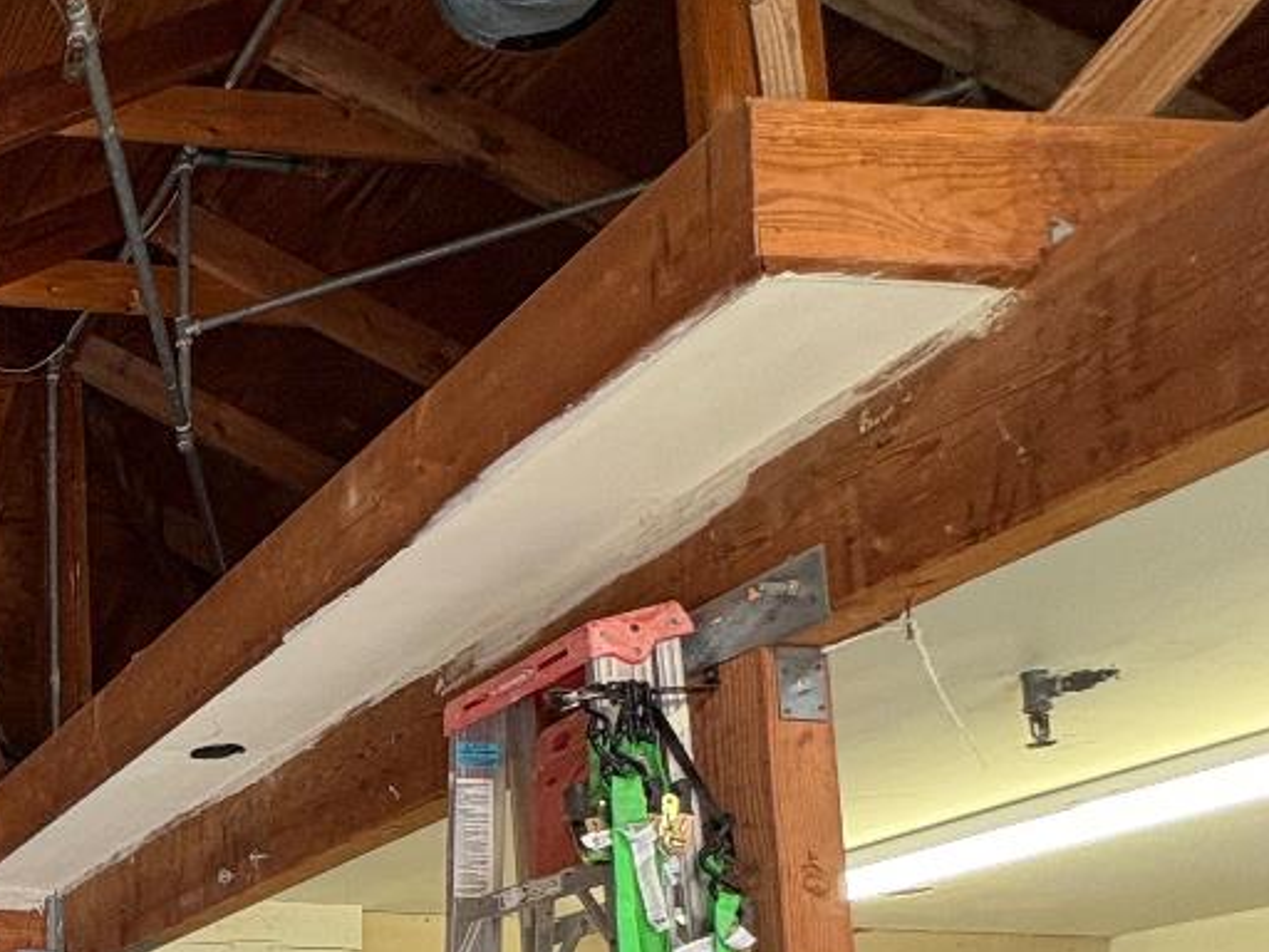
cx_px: -436
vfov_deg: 31.5
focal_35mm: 41
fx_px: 1503
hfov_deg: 32.4
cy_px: 1028
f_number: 2.2
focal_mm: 2.22
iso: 200
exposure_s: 1/60
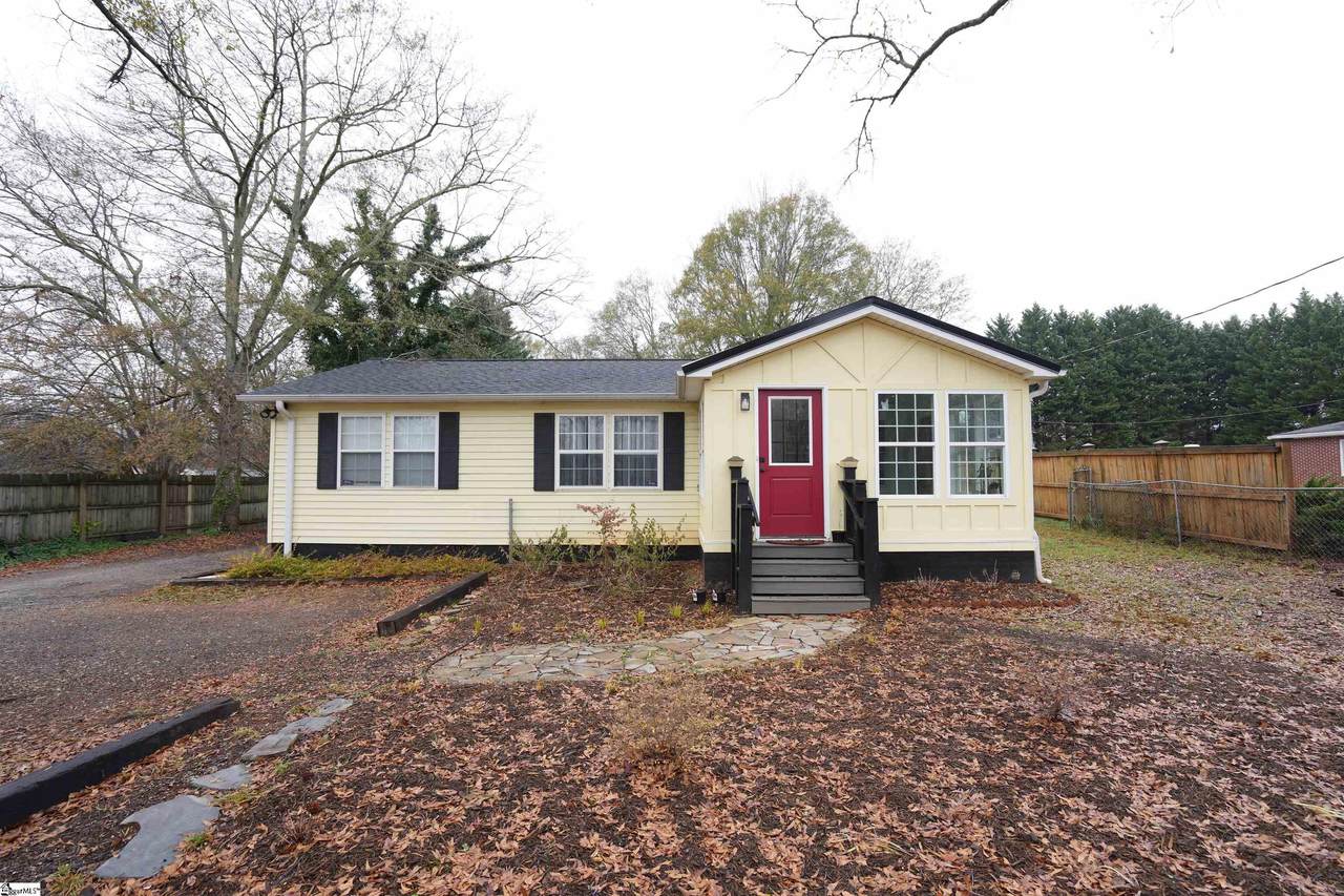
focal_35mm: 16
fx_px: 597
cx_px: 672
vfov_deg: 73.7
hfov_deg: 96.7
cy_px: 448
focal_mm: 16
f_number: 5.6
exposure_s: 1/50
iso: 100
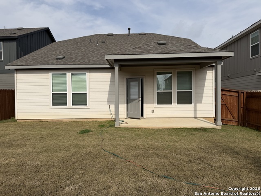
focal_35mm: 24
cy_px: 98
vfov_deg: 56.8
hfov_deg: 71.6
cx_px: 130
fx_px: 181
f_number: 1.78
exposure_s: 1/9091
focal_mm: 6.76
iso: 80
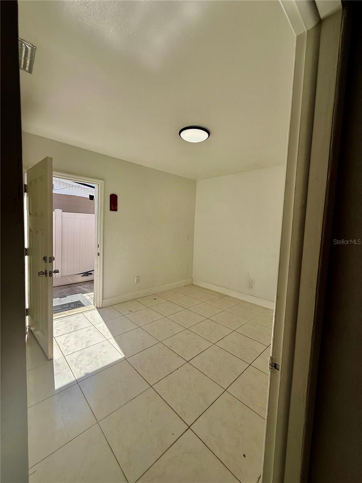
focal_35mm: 14
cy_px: 242
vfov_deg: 102.1
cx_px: 181
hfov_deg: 85.7
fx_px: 195
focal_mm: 2.22
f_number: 2.2
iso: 80
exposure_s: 1/1613
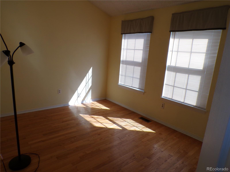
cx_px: 115
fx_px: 159
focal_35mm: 24
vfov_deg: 56.8
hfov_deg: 71.6
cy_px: 86
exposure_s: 1/80
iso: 100
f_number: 4.4
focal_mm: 4.3
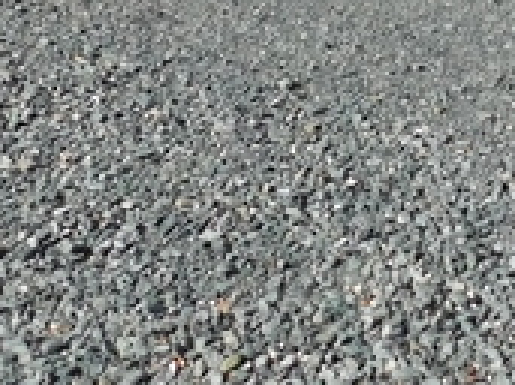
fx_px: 1546
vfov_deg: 12.6
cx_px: 447
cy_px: -367
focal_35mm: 104
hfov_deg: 18.6
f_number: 6
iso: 125
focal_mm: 4
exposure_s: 1/500
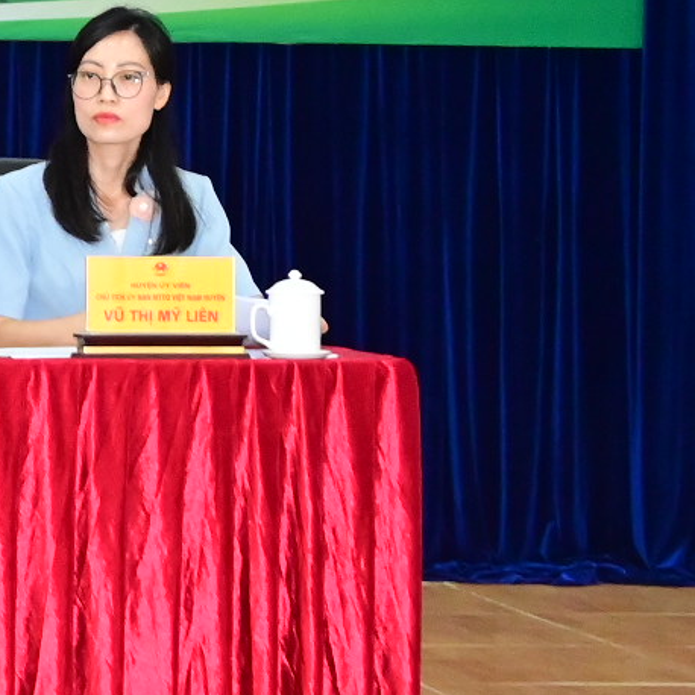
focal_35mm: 208
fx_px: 4725
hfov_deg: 8.0
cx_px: -748
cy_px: -74
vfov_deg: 8.3
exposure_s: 1/200
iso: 4000
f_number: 4.5
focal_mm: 38
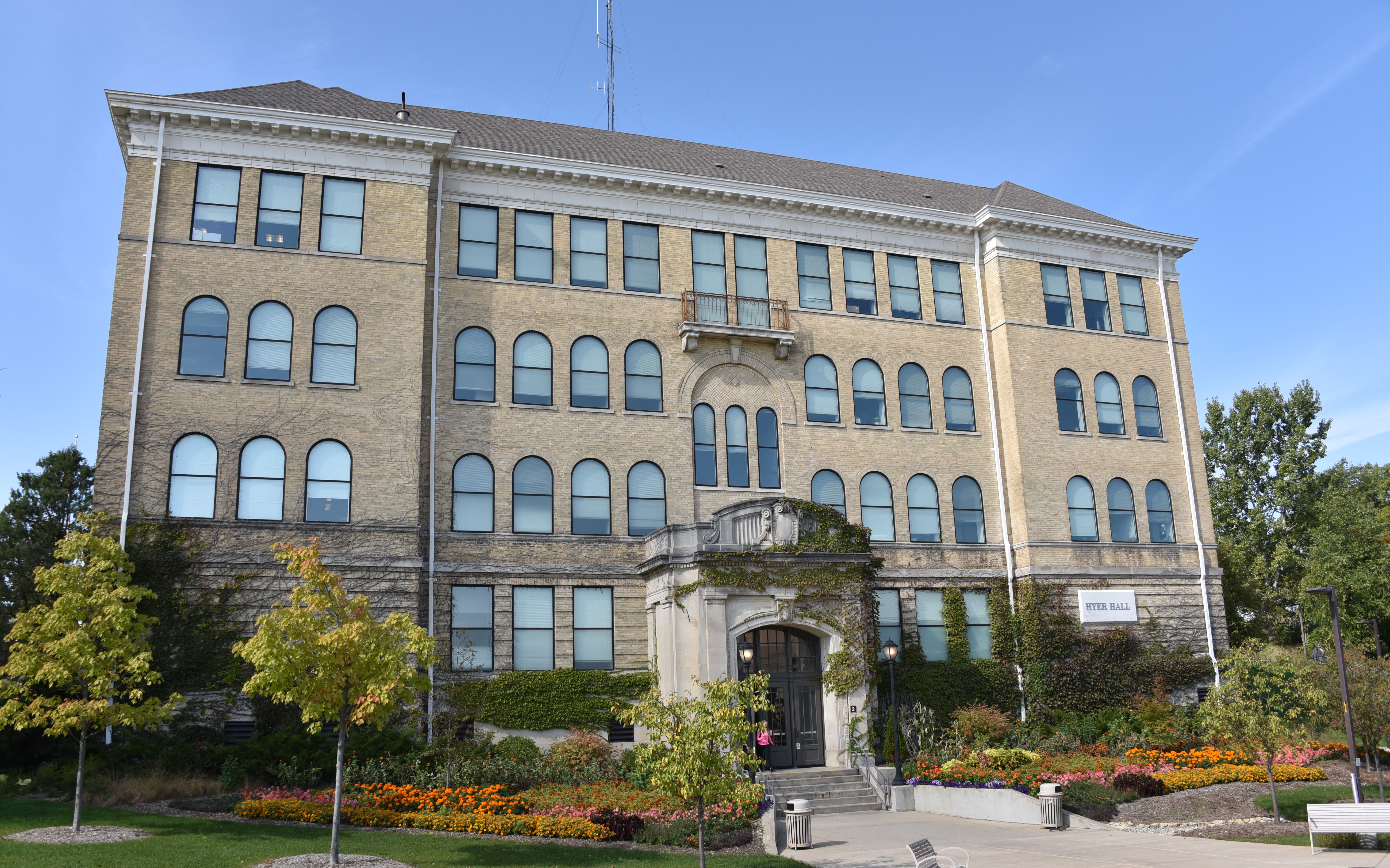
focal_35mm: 29
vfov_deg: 43.1
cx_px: 689
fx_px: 1099
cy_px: 449
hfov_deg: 64.6
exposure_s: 1/320
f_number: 9
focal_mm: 28
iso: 200
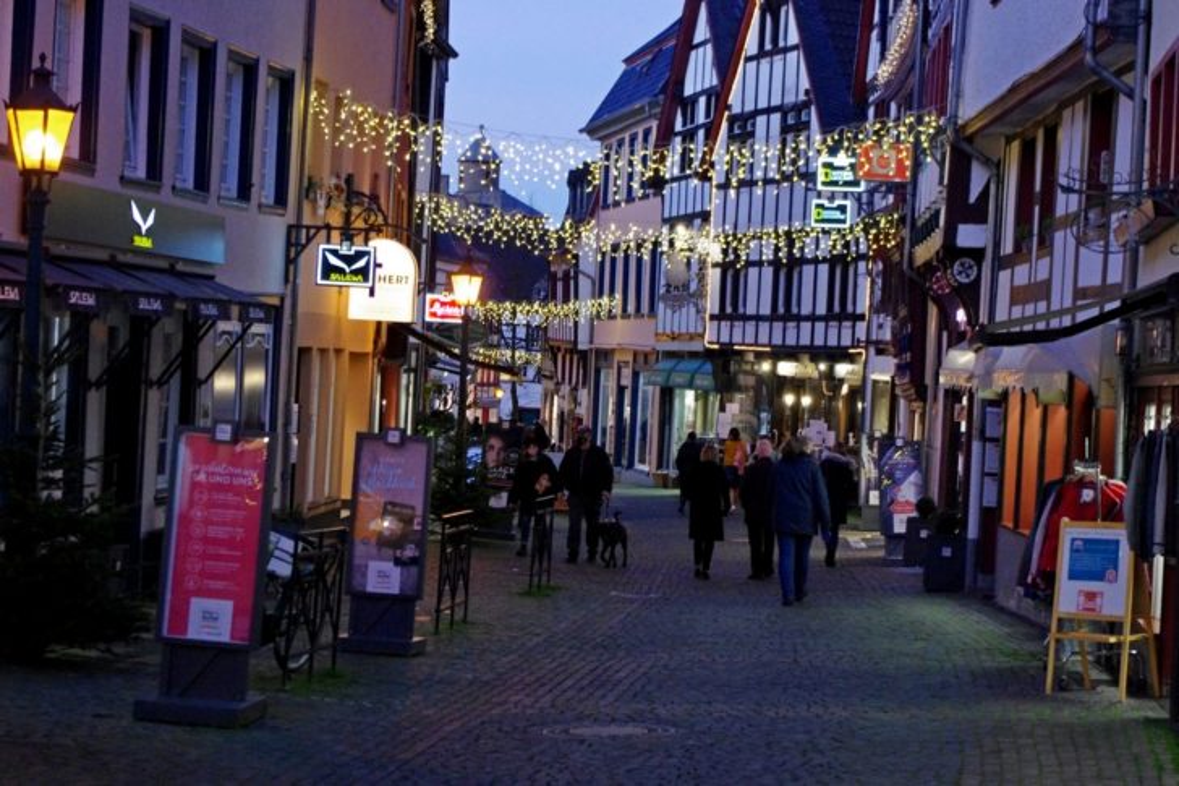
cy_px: 393
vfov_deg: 18.9
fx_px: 2357
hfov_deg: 28.1
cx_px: 590
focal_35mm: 72
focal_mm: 47.5
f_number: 5.6
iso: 3200
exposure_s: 1/50
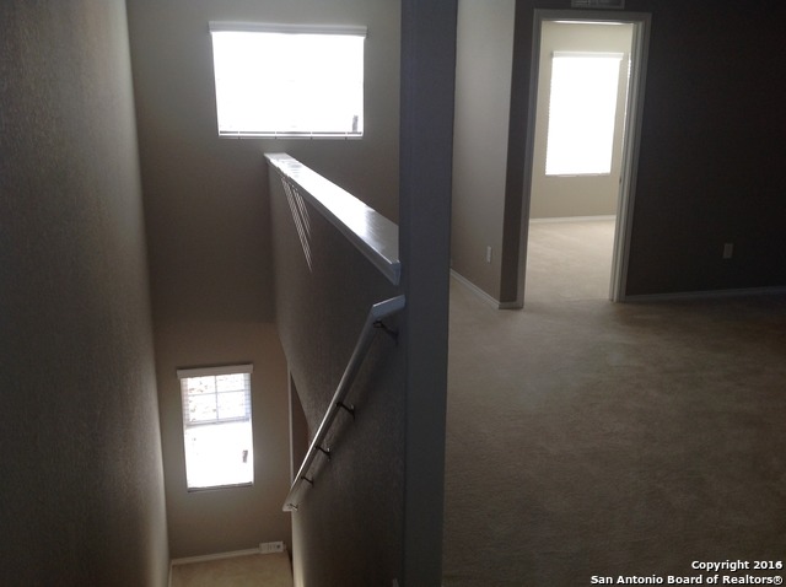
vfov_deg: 40.6
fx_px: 794
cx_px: 393
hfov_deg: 52.7
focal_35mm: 35
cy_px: 294
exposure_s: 1/60
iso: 64
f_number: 2.4
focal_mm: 4.28
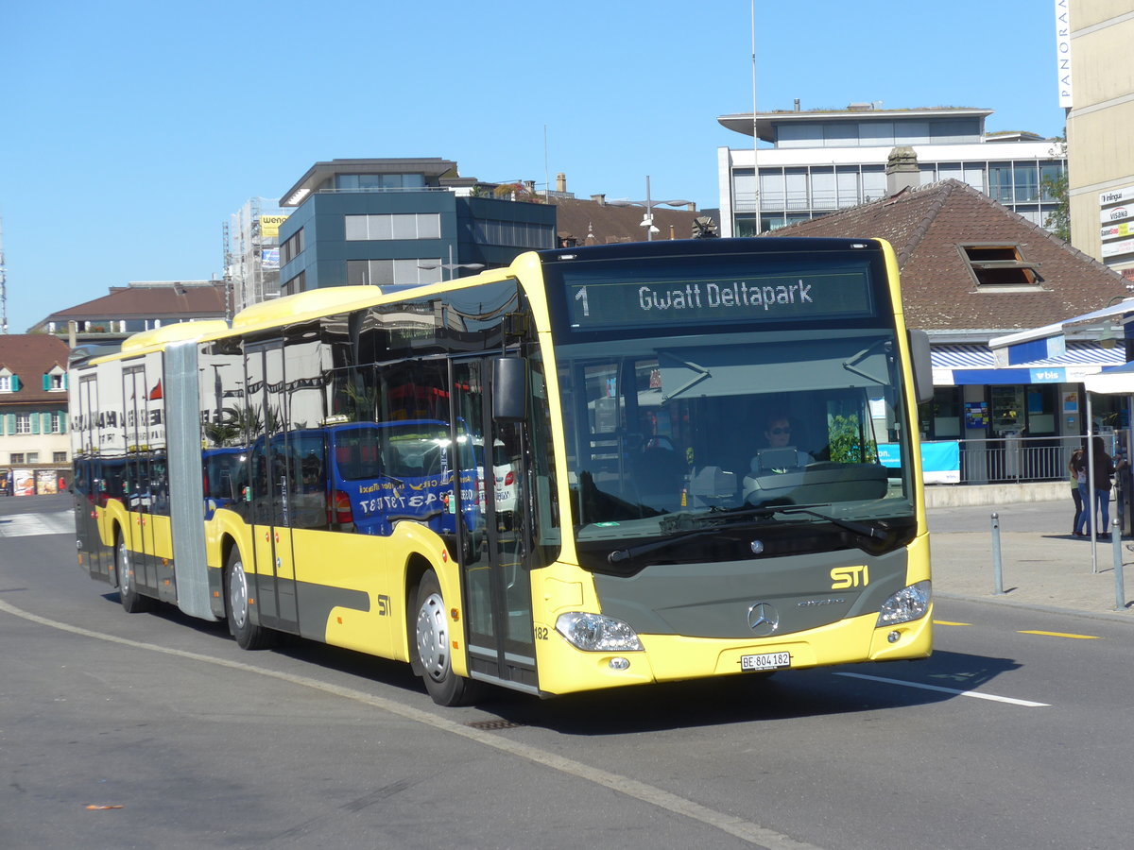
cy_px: 425
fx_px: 2817
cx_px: 567
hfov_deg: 22.8
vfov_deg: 17.2
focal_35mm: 86
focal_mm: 17
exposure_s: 1/500
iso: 80
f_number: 4.5
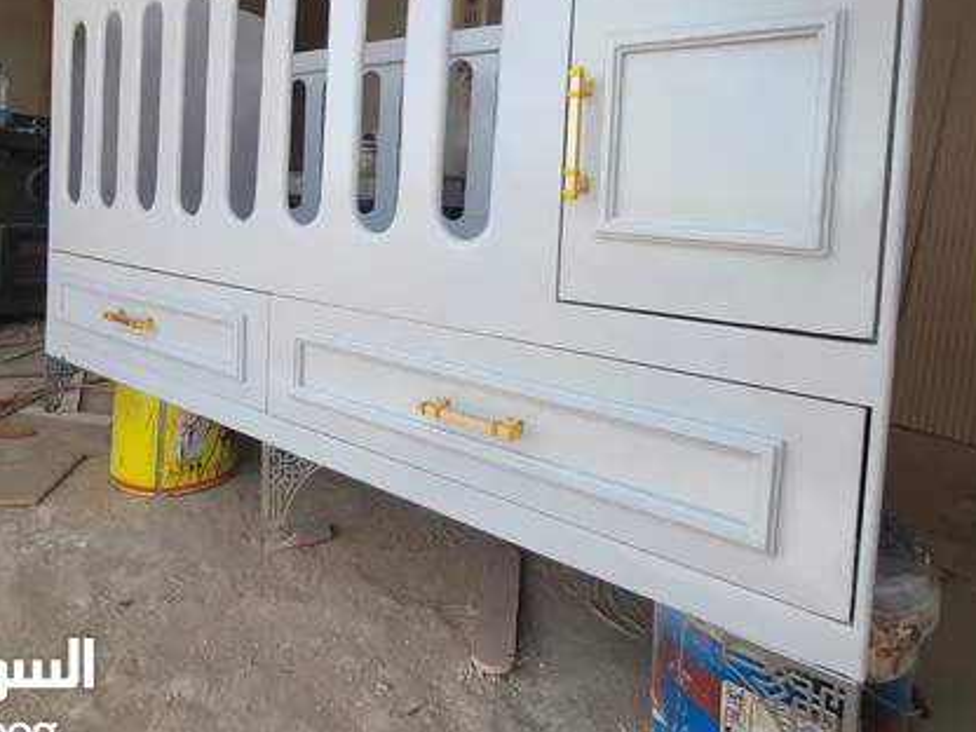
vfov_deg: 64.3
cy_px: 246
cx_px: 446
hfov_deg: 81.6
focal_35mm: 20
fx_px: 564
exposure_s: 1/556
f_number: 2.2
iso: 64
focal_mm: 2.2
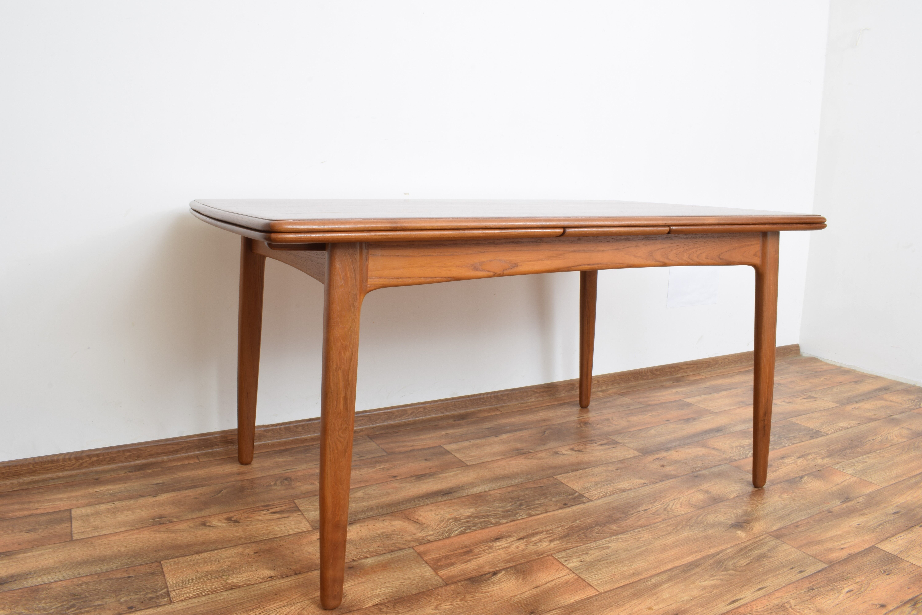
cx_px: 461
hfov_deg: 67.4
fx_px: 691
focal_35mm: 27
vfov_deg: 47.9
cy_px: 308
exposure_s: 5
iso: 100
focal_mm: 18
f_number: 22
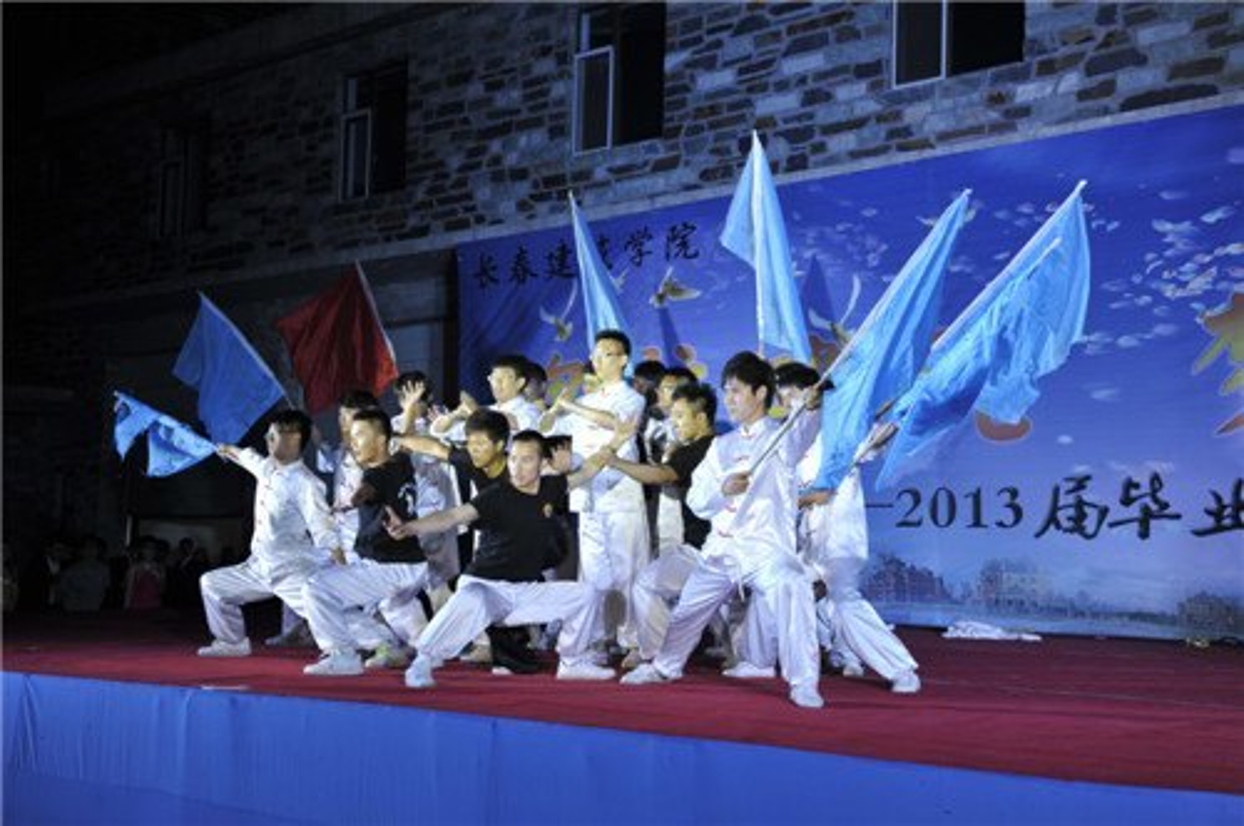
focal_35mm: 48
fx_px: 1656
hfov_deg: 41.2
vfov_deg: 28.0
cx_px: 622
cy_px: 413
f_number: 5
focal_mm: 48
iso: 250
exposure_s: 1/60
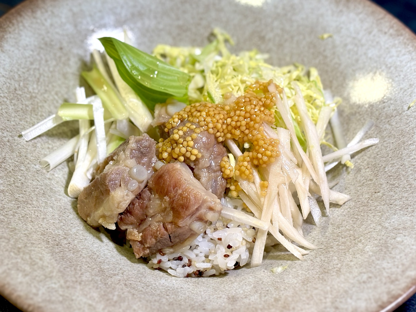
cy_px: 156
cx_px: 208
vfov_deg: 28.0
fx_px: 625
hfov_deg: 36.8
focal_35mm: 52
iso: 50
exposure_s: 1/87
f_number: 1.6
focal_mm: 5.96
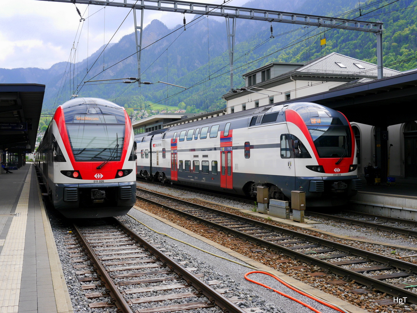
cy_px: 156
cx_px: 208
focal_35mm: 40
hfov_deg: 46.8
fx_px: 482
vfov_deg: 36.0
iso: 160
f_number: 7.1
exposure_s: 1/250
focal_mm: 20
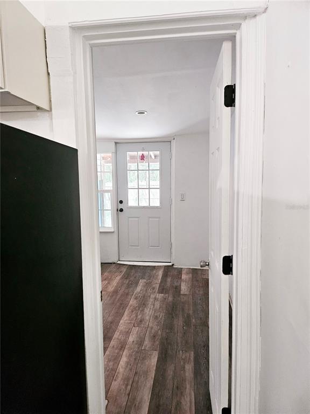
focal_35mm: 24
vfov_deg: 71.6
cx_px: 155
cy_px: 207
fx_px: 287
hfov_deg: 56.8
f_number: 1.8
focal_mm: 5
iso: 800
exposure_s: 1/60
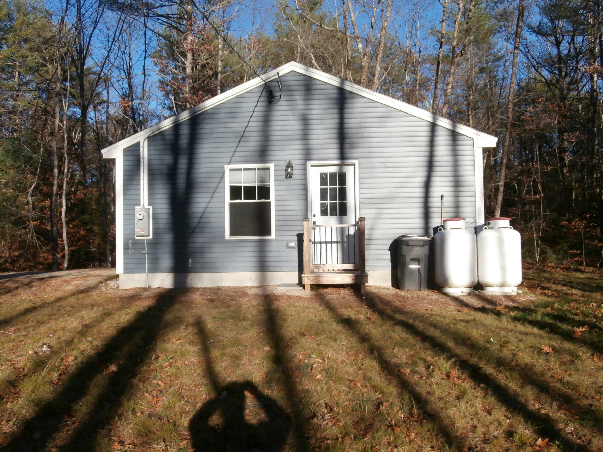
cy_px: 226
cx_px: 302
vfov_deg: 46.8
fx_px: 523
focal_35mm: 30
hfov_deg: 60.0
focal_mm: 5.36
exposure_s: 1/640
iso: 100
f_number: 3.5
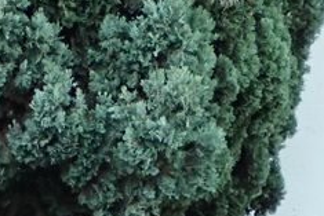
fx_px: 1990
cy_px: 510
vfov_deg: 6.0
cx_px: 265
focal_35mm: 221
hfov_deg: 9.3
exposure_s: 1/50
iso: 320
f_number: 3.2
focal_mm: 9.01
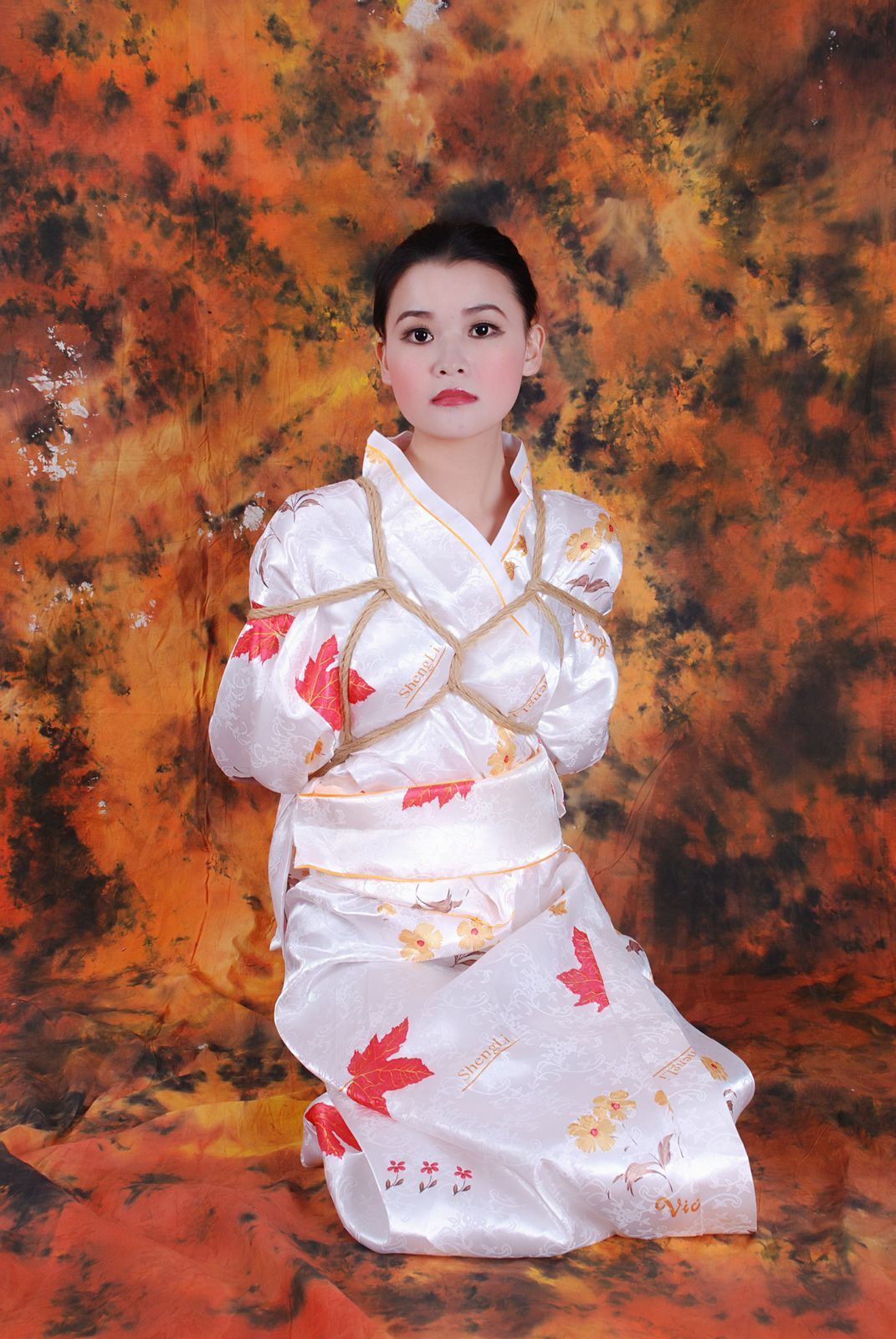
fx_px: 1787
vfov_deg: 41.1
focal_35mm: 48
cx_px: 448
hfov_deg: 28.2
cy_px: 670
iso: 100
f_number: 11
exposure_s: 1/8
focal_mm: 32
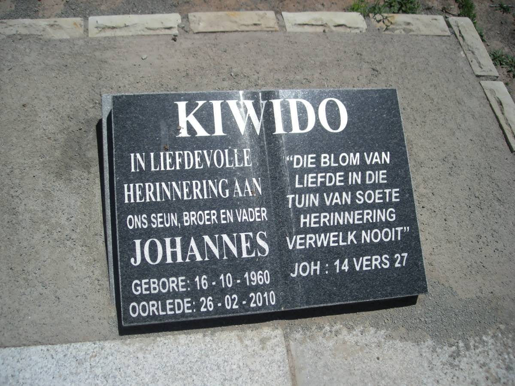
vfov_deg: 40.7
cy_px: 193
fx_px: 521
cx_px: 258
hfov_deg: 52.6
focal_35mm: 35
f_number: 5.7
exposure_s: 1/526
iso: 50
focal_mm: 5.7
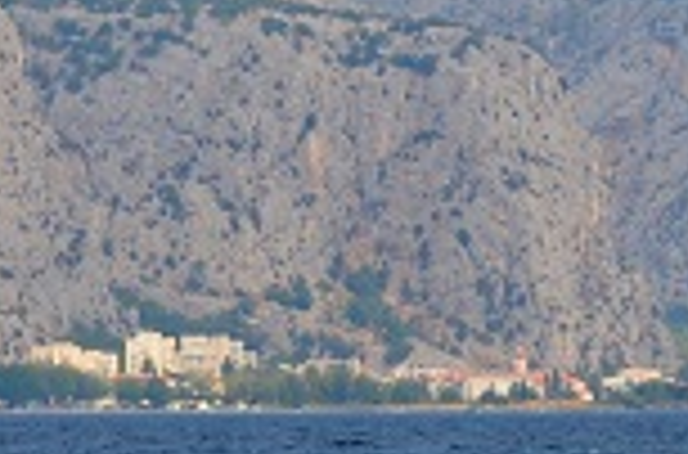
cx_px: 389
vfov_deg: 2.0
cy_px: -263
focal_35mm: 687
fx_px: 13089
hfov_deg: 3.0
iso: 400
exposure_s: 1/2500
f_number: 5.6
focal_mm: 70
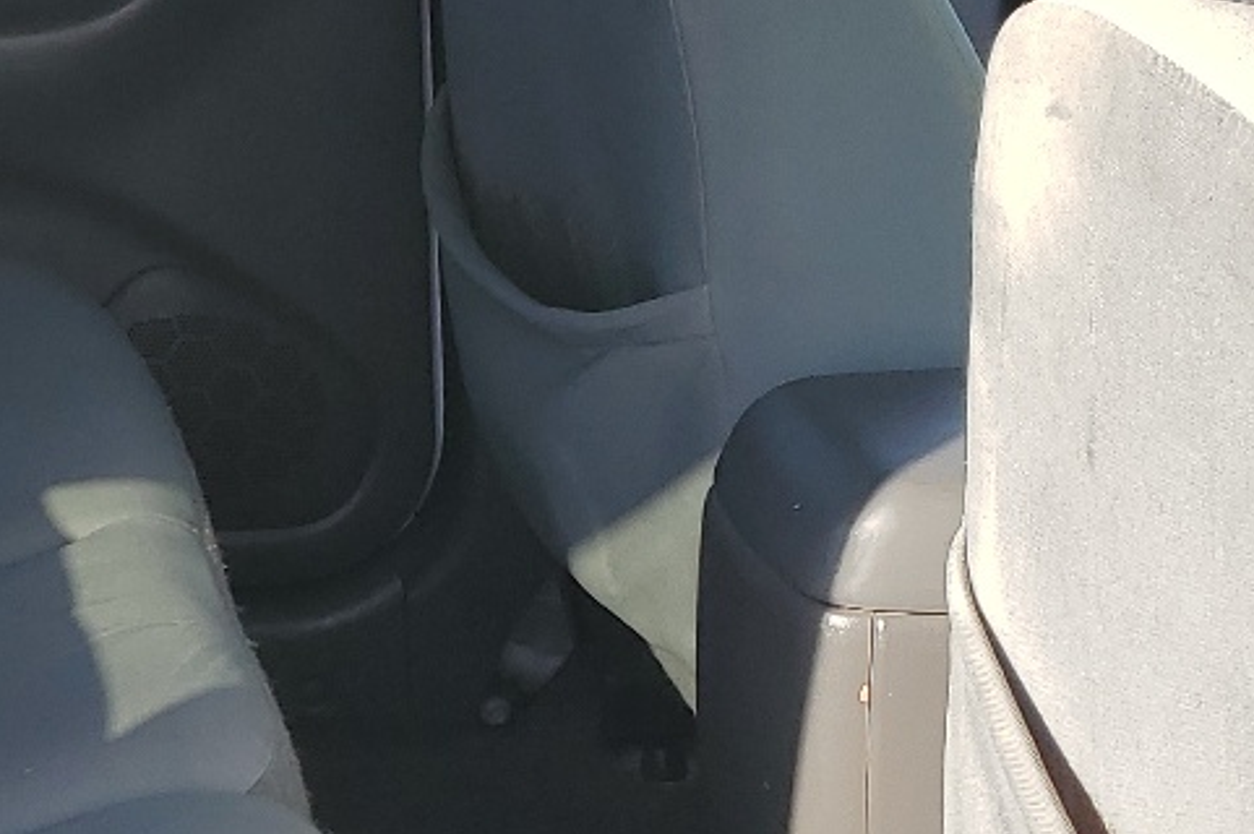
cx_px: 26
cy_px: 511
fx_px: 3133
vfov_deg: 15.2
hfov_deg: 21.9
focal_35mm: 90
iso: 50
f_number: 1.5
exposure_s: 1/625
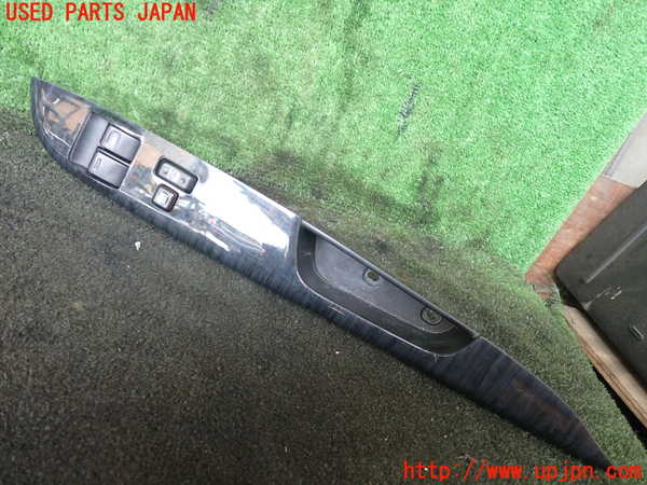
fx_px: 561
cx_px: 324
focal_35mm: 30
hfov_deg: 60.0
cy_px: 242
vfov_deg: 46.8
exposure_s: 1/30
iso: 200
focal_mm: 5.4
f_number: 2.3
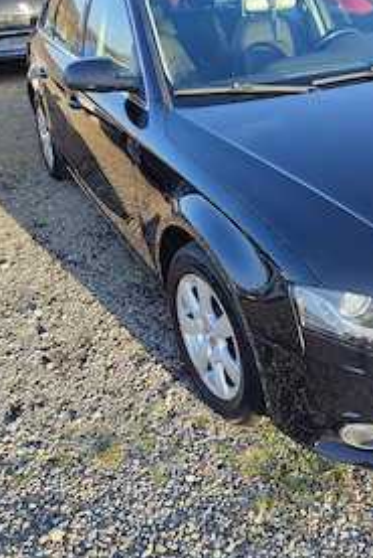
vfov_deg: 53.1
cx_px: 222
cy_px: 266
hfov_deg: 36.8
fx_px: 559
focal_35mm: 36
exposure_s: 1/196
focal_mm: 5.89
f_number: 1.89
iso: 50
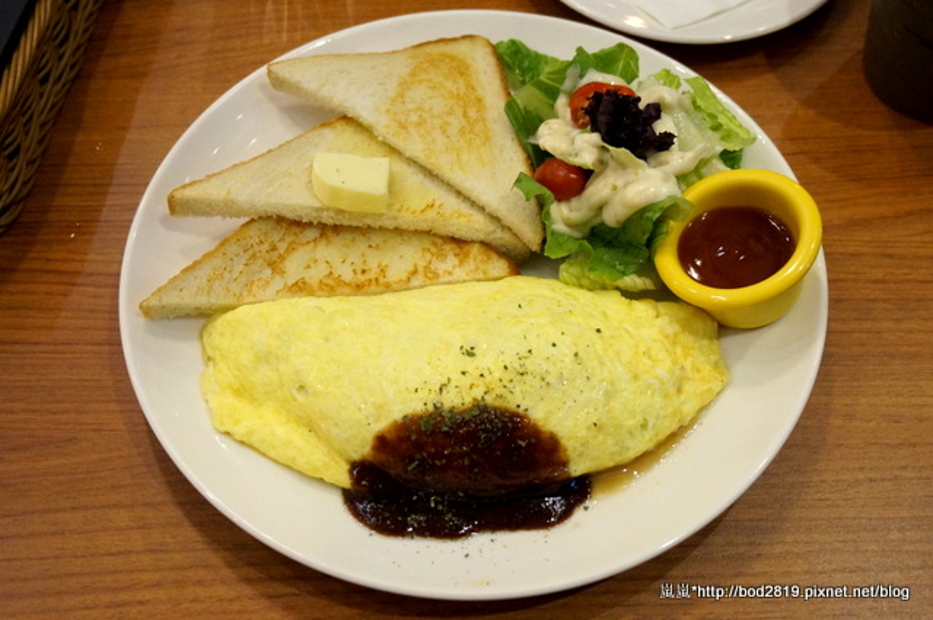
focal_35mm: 40
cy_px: 310
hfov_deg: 48.0
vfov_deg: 32.9
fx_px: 1048
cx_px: 466
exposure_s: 1/25
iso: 3200
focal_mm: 27
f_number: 4.5
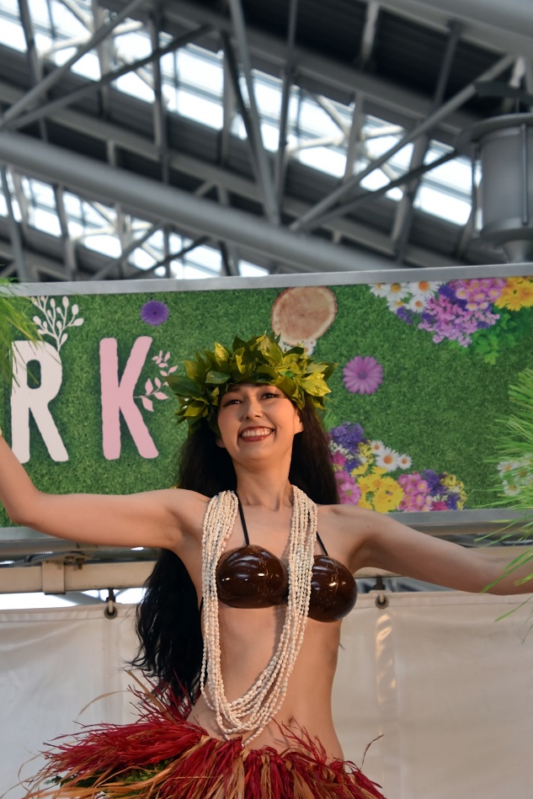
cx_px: 252
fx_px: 2546
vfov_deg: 17.8
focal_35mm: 115
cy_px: 506
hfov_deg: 12.0
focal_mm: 55
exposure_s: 1/320
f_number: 6.3
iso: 200
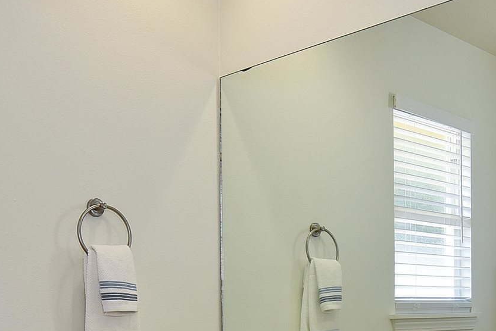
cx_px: 413
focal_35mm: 59
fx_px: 813
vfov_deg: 22.2
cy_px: 328
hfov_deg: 32.8
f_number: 16
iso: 1600
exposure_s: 1/15
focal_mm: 16
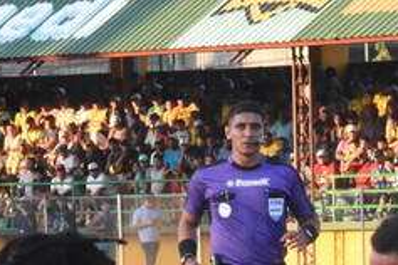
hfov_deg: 3.5
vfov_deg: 2.3
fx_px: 6578
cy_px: 497
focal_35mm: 595
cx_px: 334
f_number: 8
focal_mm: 100
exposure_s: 1/400
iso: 2500
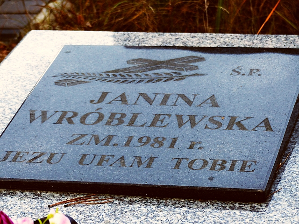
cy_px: 112
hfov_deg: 12.7
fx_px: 1339
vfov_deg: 9.6
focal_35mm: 155
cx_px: 150
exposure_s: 1/125
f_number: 2.8
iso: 100
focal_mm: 27.8
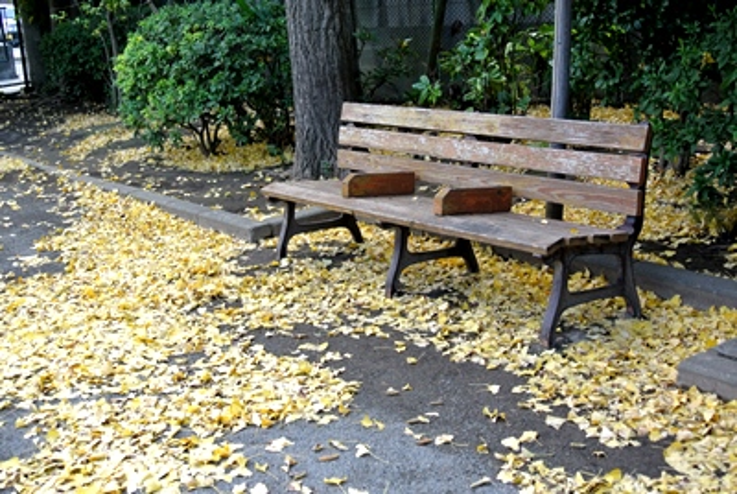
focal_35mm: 47
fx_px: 964
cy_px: 247
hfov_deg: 41.9
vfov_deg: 28.7
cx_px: 368
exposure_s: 1/60
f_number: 4.5
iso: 180
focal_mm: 17.5
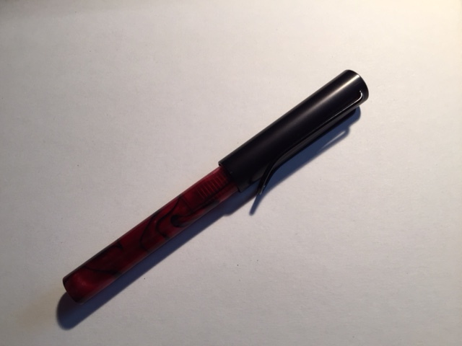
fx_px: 387
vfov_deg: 48.2
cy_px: 173
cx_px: 231
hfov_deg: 61.7
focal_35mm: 29
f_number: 2.2
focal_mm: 4.15
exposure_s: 1/100
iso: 50
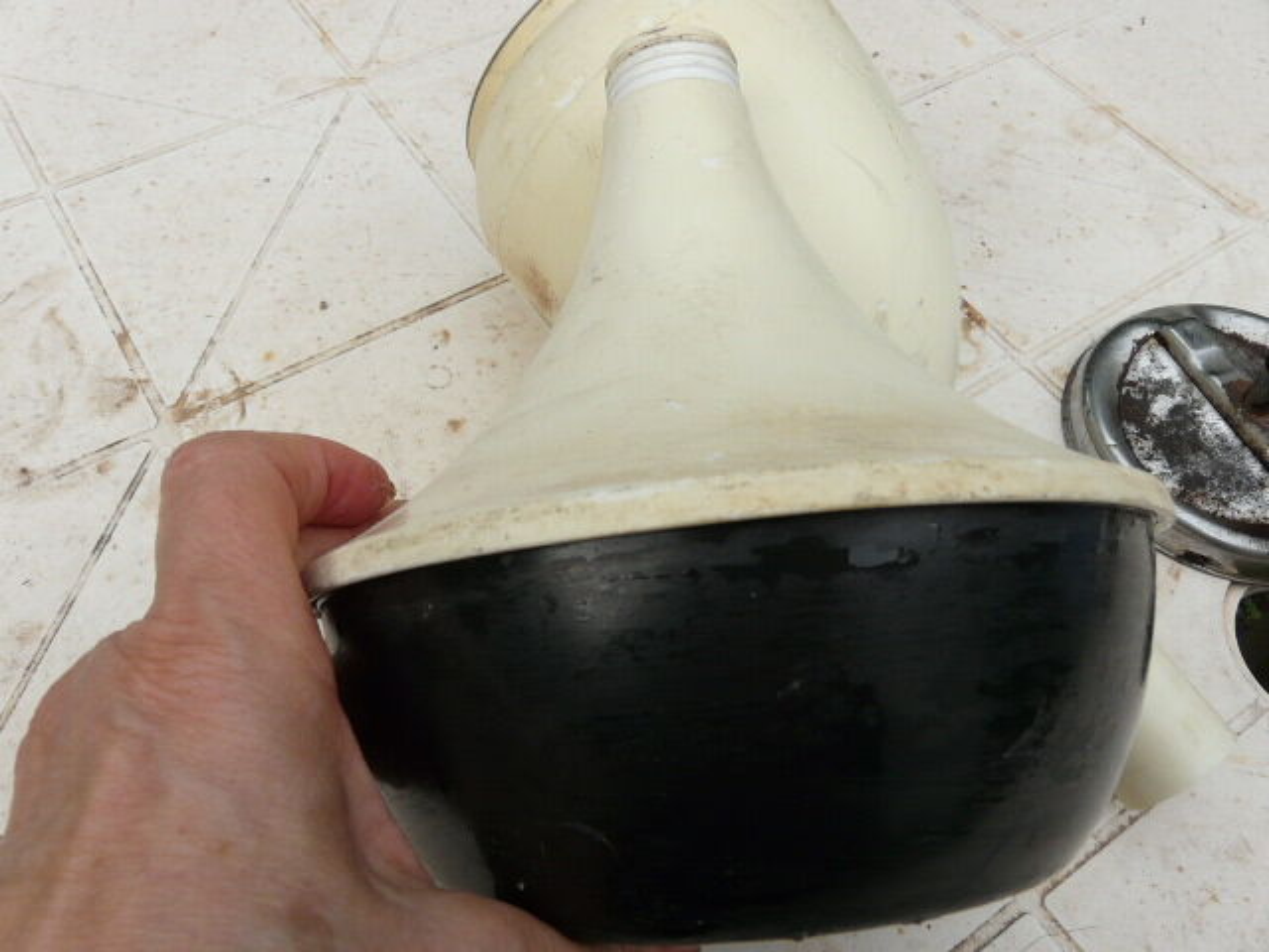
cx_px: 634
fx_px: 1026
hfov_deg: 63.4
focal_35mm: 28
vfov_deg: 49.7
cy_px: 476
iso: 100
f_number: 4
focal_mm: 4.6
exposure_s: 1/160
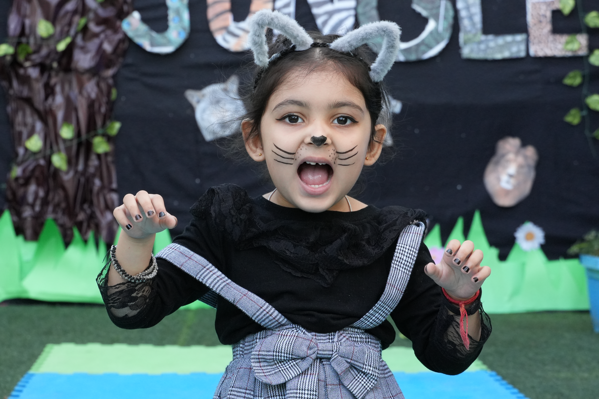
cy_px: 200
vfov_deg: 13.2
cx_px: 300
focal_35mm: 104
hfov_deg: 19.7
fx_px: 1722
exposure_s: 1/250
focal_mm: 69
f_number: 8
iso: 2000
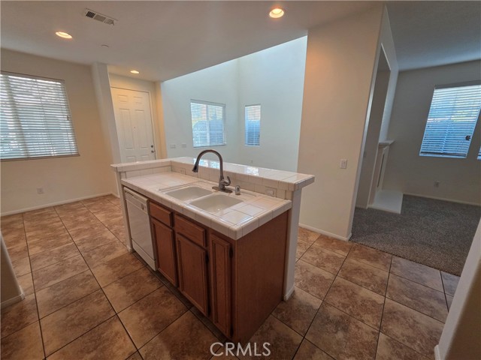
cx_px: 240
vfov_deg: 89.9
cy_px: 180
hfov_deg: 106.2
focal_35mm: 13
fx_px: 181
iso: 160
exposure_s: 1/120
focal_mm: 2.2
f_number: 1.9
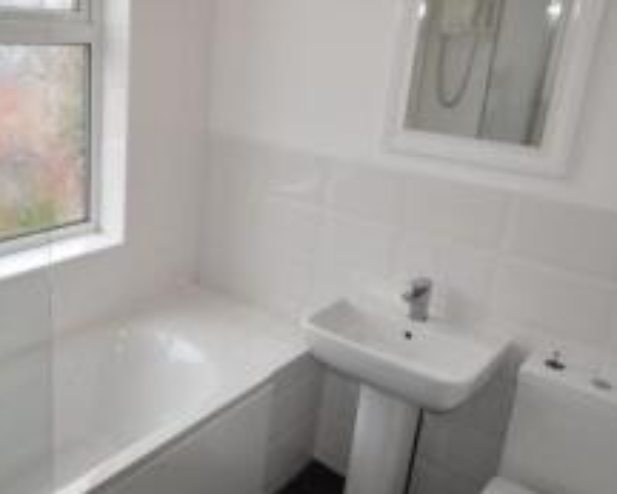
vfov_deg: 47.1
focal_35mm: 31
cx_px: 149
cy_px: 221
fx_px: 566
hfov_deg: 54.3
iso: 180
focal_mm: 10
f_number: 8
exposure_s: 1/60
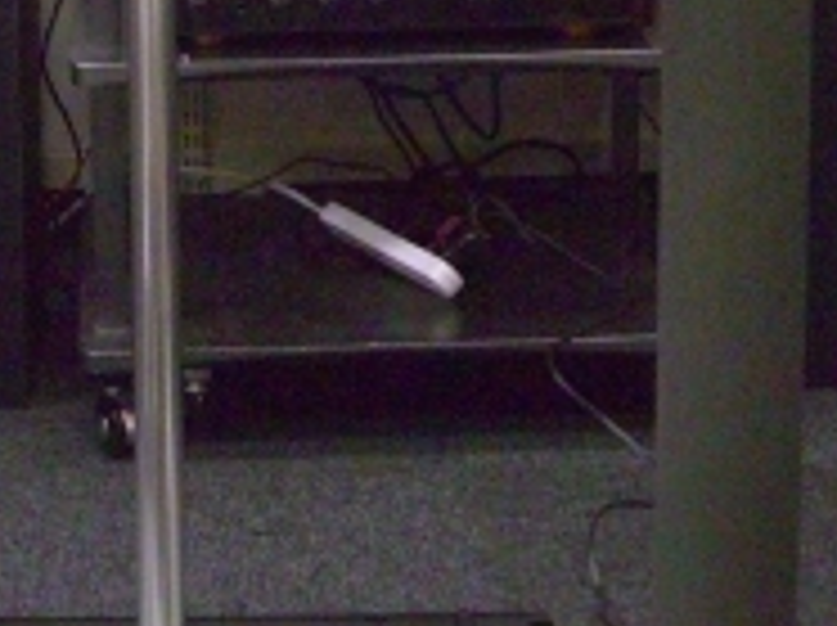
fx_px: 3163
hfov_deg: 14.9
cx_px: 122
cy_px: -14
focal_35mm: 131
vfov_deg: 11.2
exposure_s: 1/100
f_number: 2.8
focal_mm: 7.9
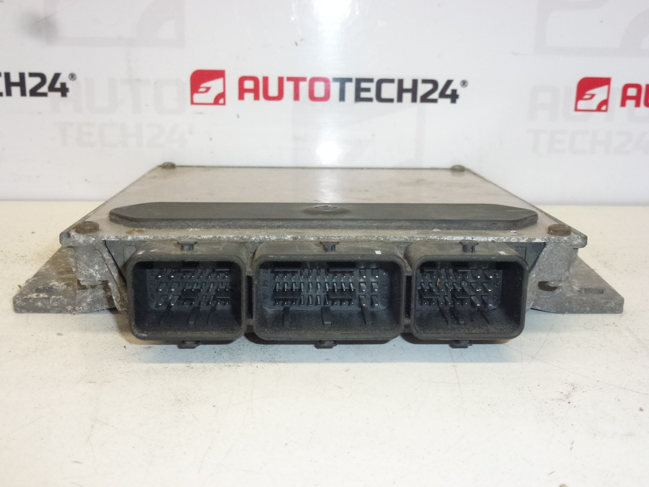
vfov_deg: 37.7
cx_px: 324
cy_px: 244
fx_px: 712
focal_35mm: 38
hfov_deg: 49.0
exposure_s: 1/200
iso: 400
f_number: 3.8
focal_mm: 6.8
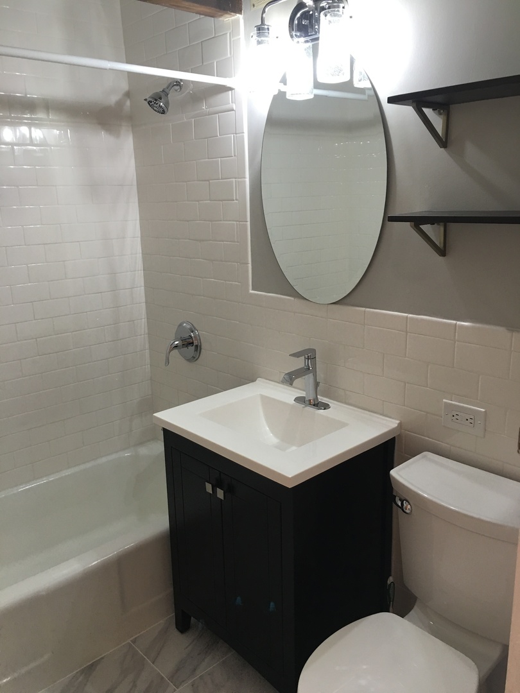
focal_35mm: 29
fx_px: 581
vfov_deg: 61.7
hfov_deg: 48.2
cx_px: 260
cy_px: 346
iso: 40
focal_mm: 4.15
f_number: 2.2
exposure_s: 1/30
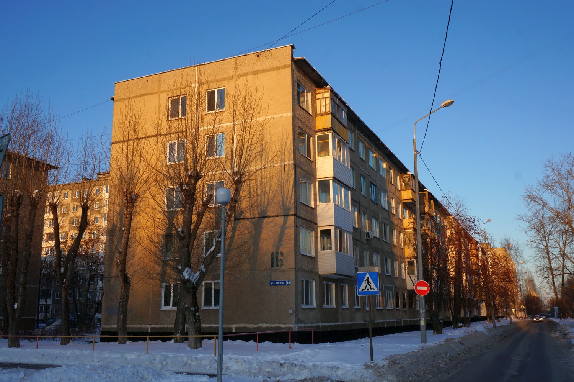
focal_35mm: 34
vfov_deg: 38.3
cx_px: 287
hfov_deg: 55.2
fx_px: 550
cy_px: 191
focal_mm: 23
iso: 100
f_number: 10
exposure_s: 1/80
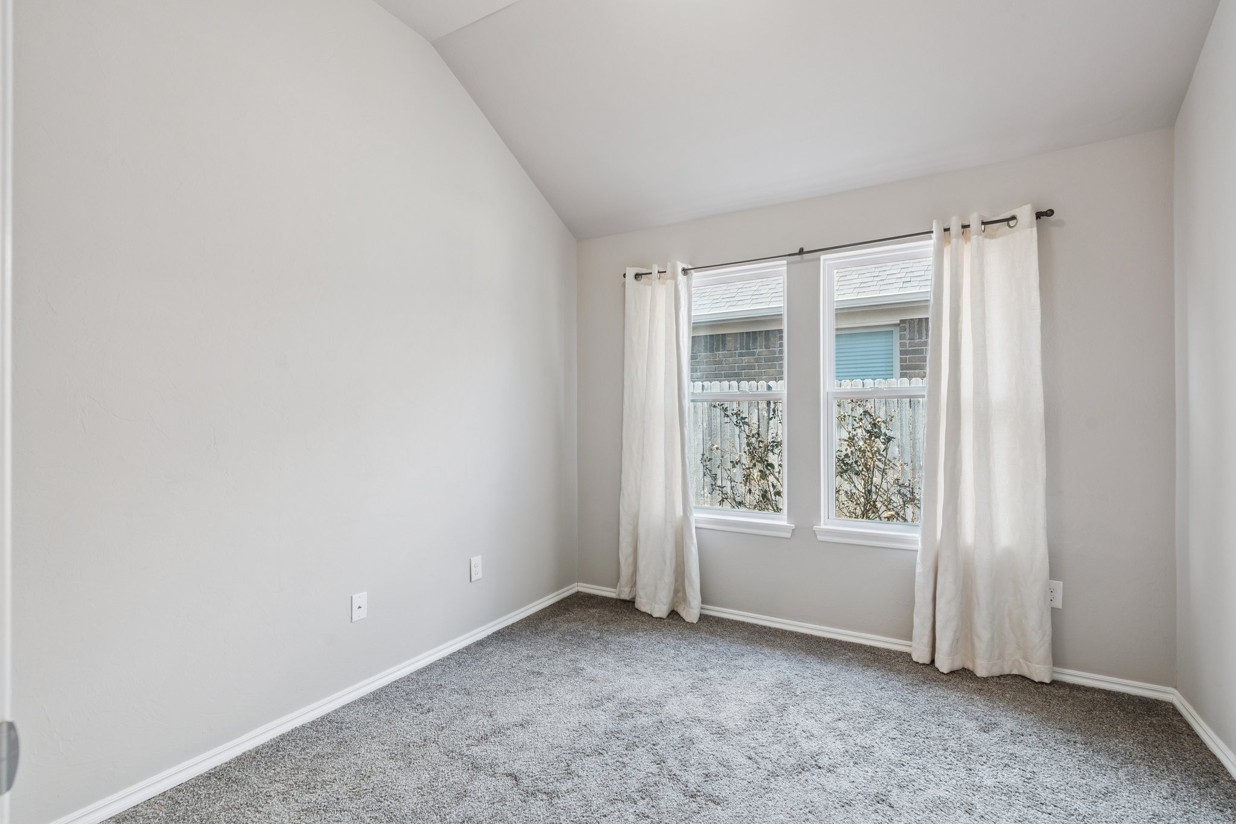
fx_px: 549
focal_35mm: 16
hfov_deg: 96.7
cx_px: 618
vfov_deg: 73.7
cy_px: 412
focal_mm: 16
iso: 200
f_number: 8
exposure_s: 1/10
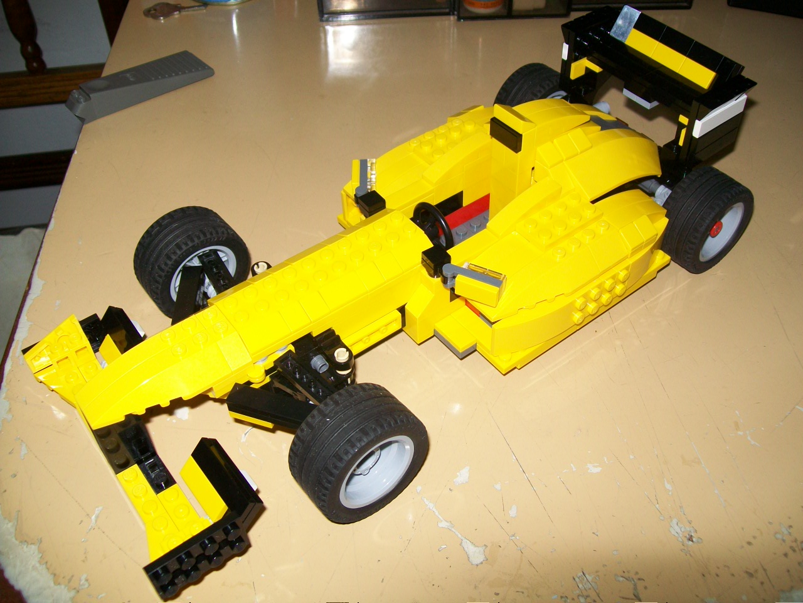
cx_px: 402
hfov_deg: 54.0
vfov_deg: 41.8
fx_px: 789
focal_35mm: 34
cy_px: 302
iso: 64
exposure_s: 1/60
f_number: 2.7
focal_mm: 6.1
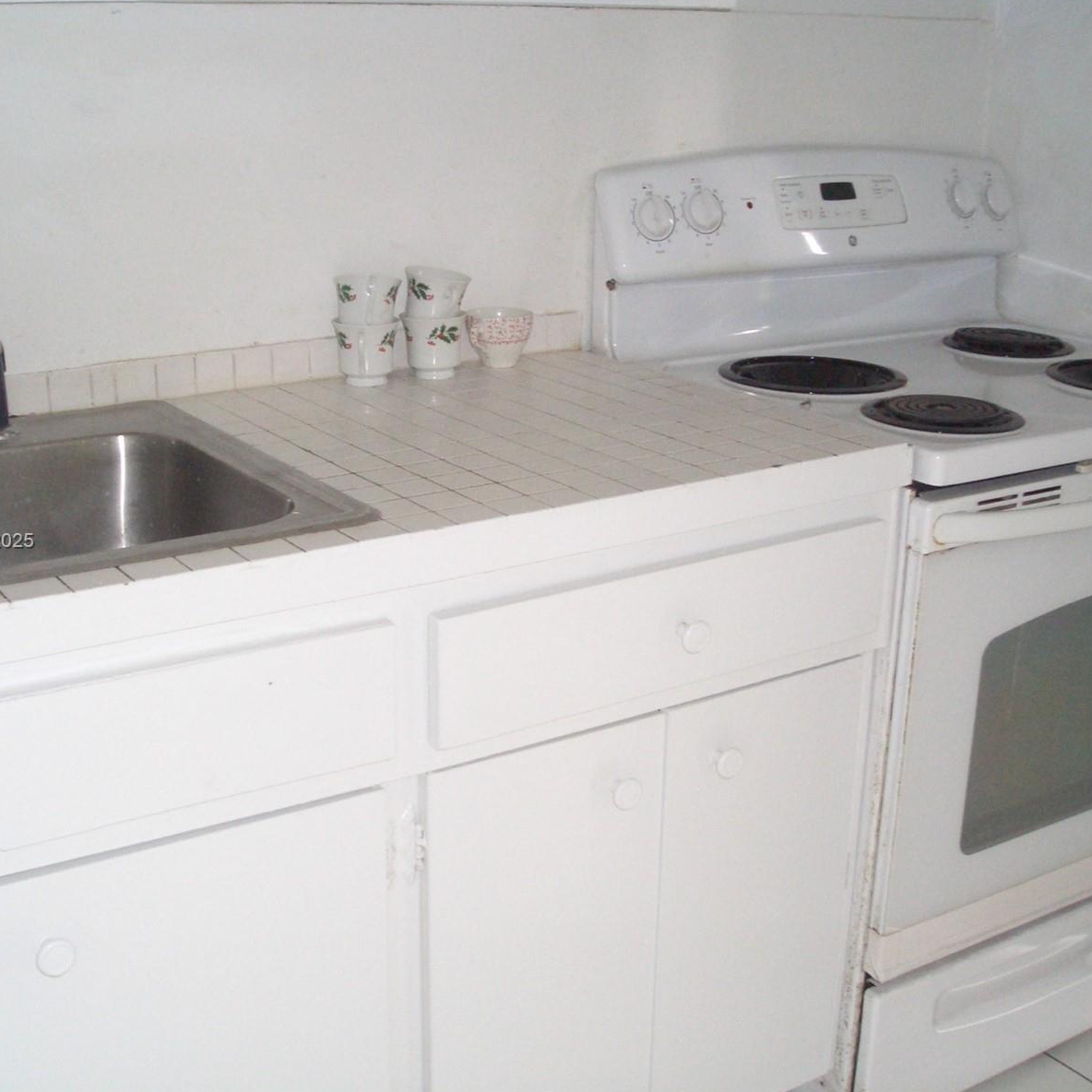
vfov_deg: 39.2
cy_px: 542
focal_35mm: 43
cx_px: 477
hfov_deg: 39.1
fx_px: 1535
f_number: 4
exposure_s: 1/40
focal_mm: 4.8
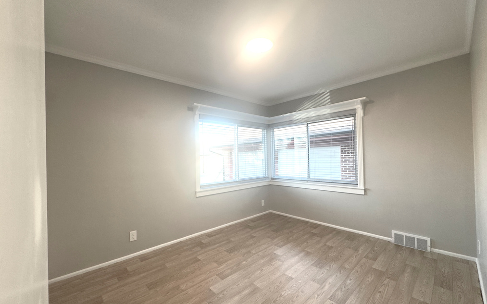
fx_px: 199
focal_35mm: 15
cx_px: 242
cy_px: 156
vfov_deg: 74.8
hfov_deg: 101.5
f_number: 2.2
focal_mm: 2.22
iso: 100
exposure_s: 1/120
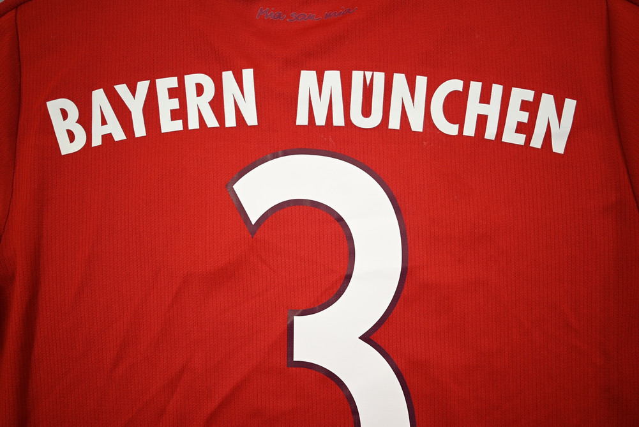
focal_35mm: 30
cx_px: 320
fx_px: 524
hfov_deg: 62.8
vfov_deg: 44.3
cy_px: 214
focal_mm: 29.5
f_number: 4.5
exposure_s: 1/125
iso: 200
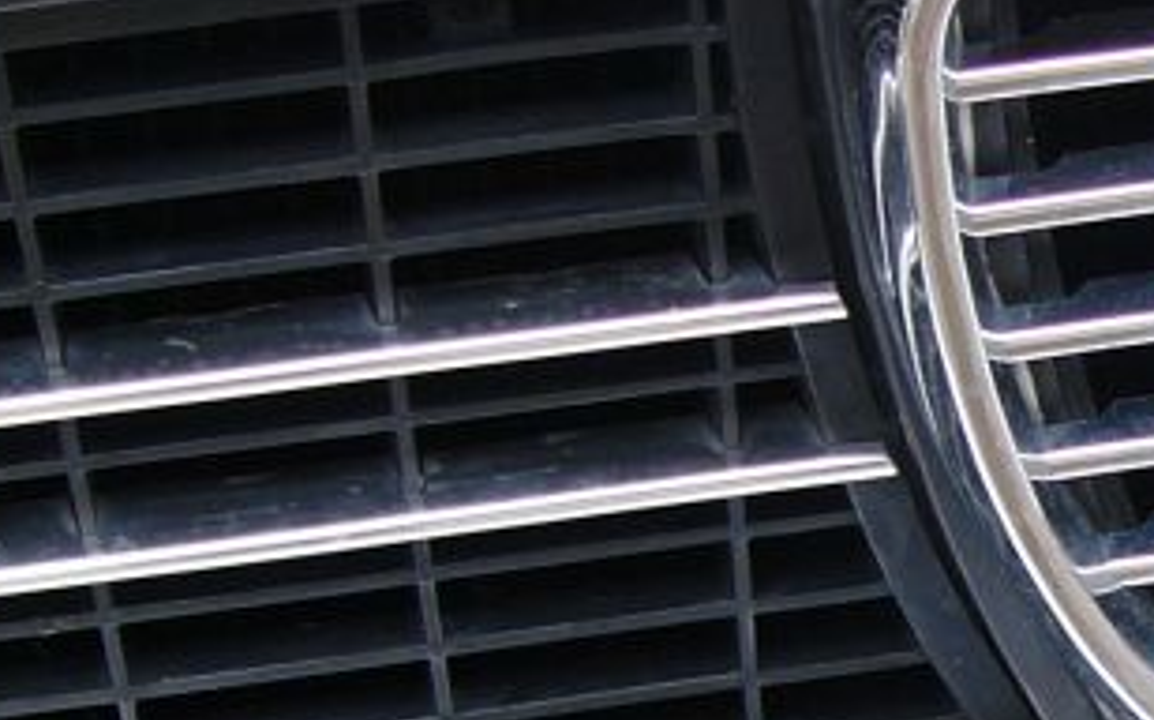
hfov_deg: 16.1
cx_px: 1401
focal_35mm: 124
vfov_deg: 10.4
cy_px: 769
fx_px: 3897
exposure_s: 1/80
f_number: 2.8
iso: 50
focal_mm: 6
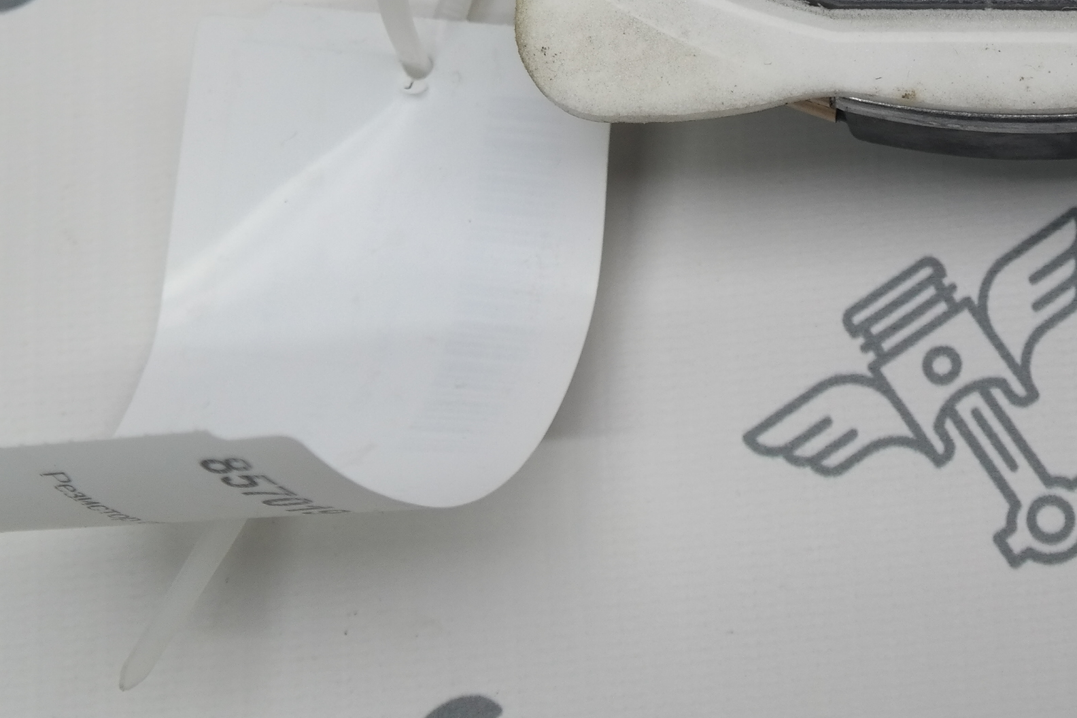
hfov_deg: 18.5
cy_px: -114
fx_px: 3231
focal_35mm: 108
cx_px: 1020
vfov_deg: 12.4
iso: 200
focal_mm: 29
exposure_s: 1/100
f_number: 4
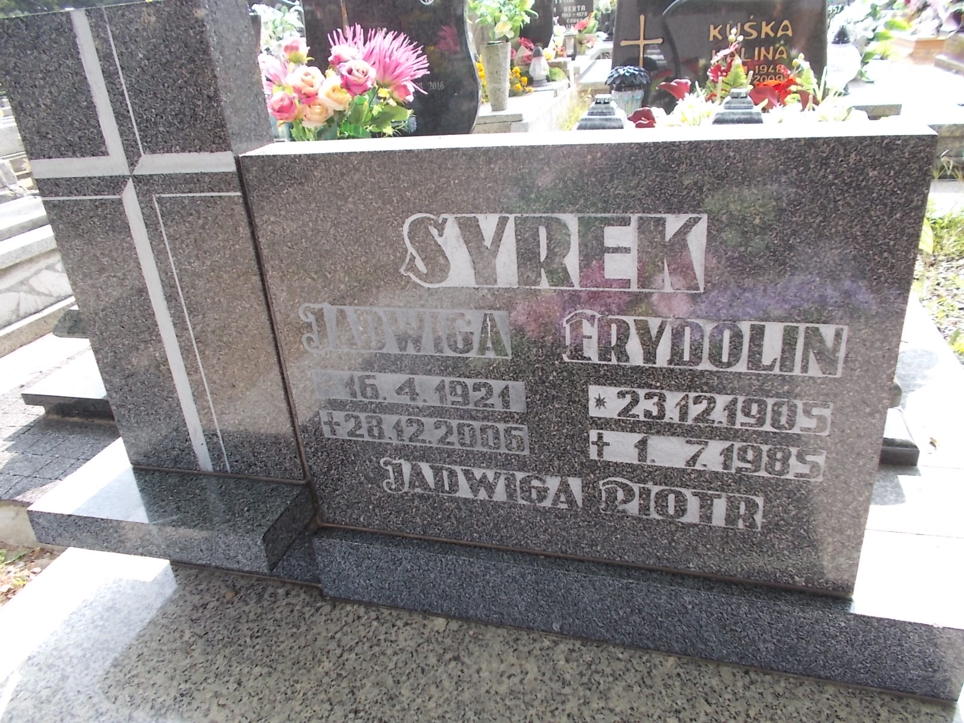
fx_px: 724
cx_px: 482
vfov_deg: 53.1
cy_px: 362
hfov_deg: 67.3
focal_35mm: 26
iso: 80
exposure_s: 1/200
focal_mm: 4.6
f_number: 3.2
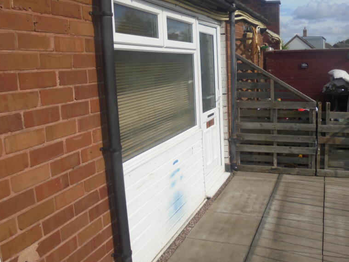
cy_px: 125
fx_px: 353
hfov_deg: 51.8
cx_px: 228
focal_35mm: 35
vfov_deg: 40.7
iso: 100
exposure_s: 1/800
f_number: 3.5
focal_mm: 4.6
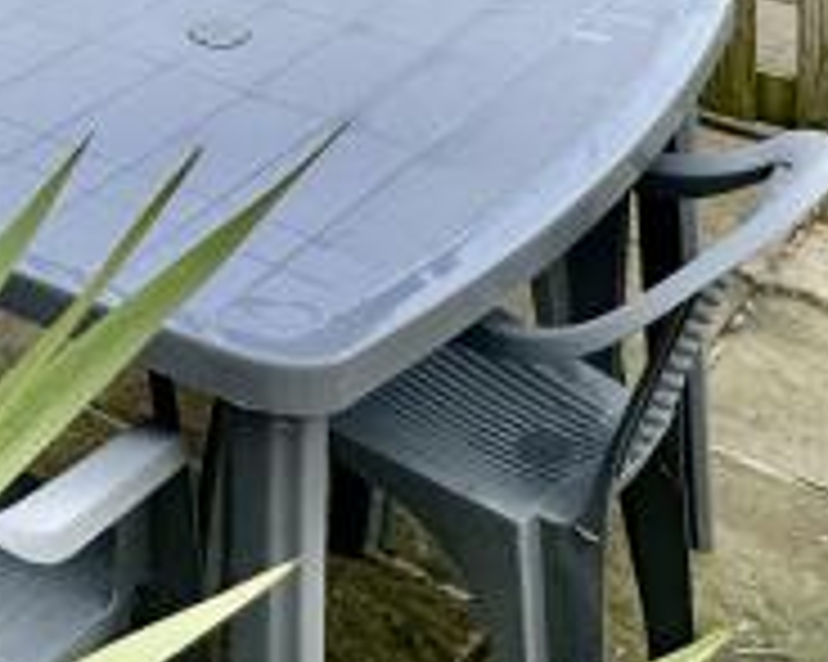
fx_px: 1861
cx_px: -612
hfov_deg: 19.5
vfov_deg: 15.7
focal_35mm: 76
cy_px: -676
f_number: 2.2
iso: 50
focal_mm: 2.22
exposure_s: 1/99
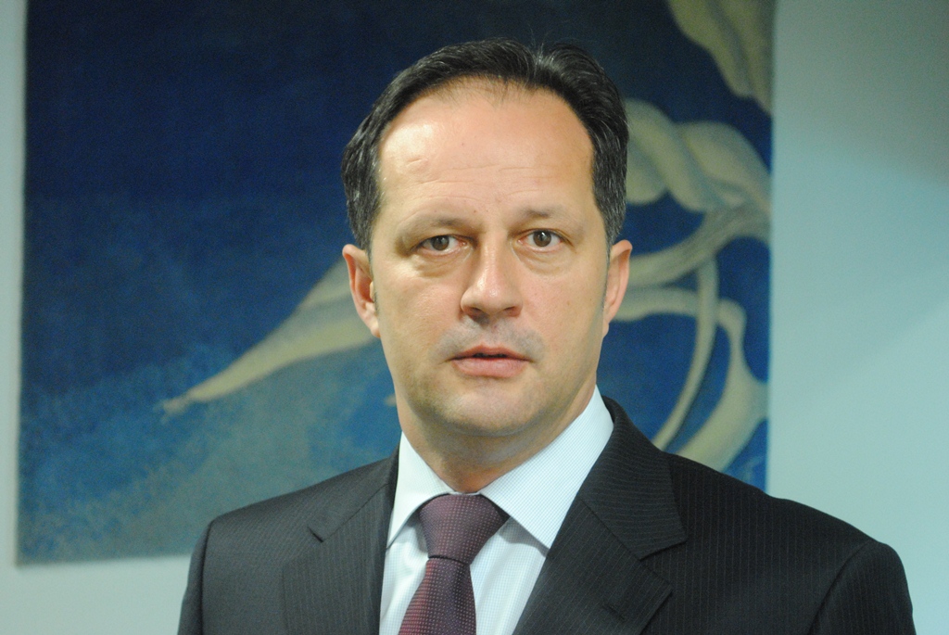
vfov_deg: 16.6
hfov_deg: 24.6
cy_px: 318
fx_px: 2177
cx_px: 474
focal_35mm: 82
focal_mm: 55
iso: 1600
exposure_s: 1/8
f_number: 5.6
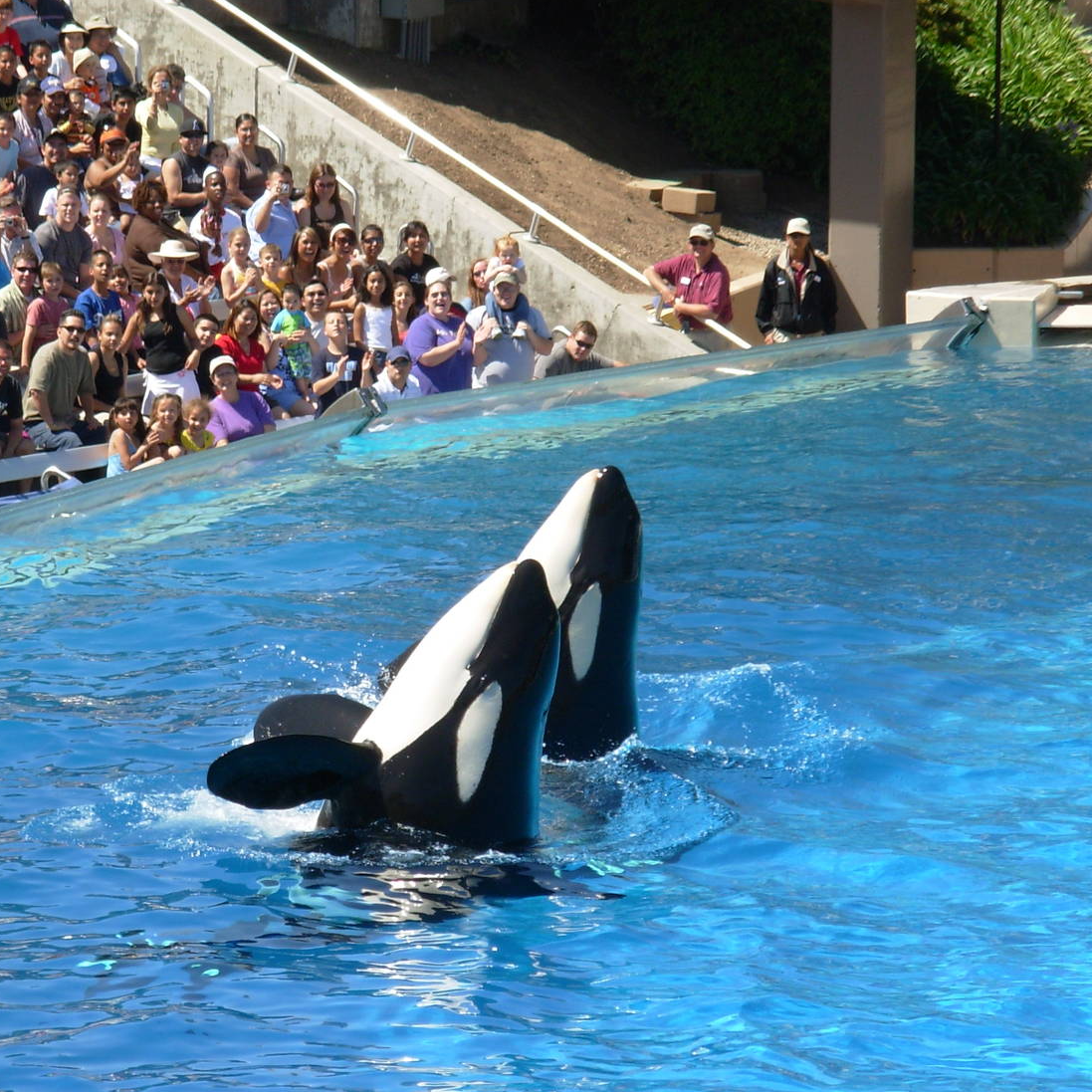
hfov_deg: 7.1
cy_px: 583
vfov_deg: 7.1
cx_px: 312
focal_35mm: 245
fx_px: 8744
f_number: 5
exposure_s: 1/313
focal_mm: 31.4
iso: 50
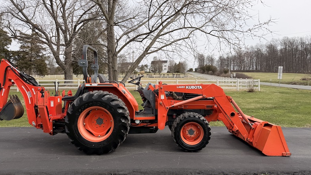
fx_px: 223
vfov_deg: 42.9
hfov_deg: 69.8
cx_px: 151
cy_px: 92
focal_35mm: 27
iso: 80
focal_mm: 6.76
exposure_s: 1/3953
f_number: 1.78
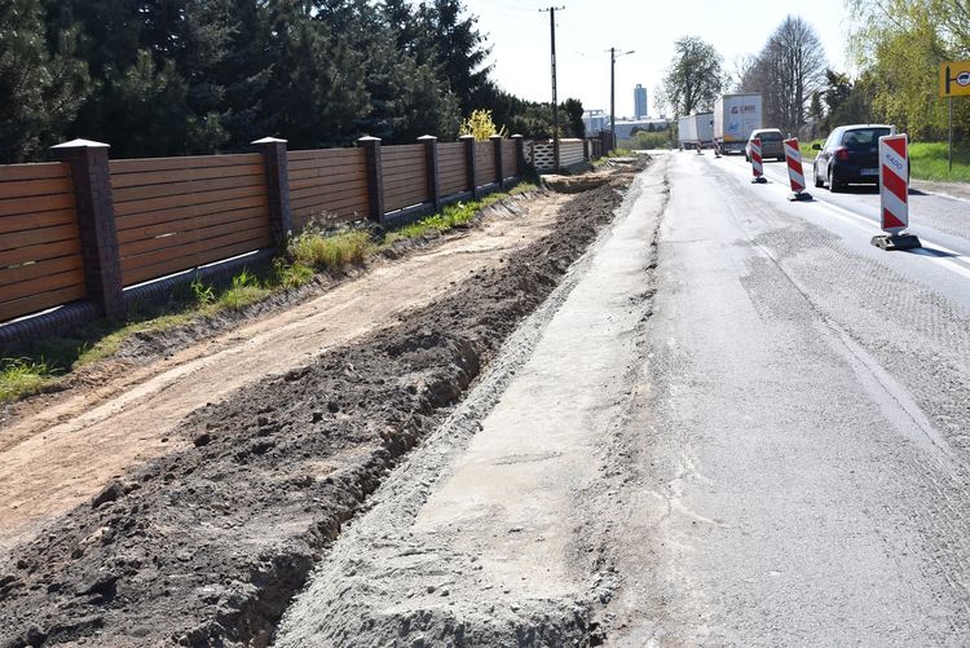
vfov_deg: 36.9
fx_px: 971
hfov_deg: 53.1
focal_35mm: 36
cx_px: 485
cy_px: 324
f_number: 8
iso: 200
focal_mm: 24
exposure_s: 1/500
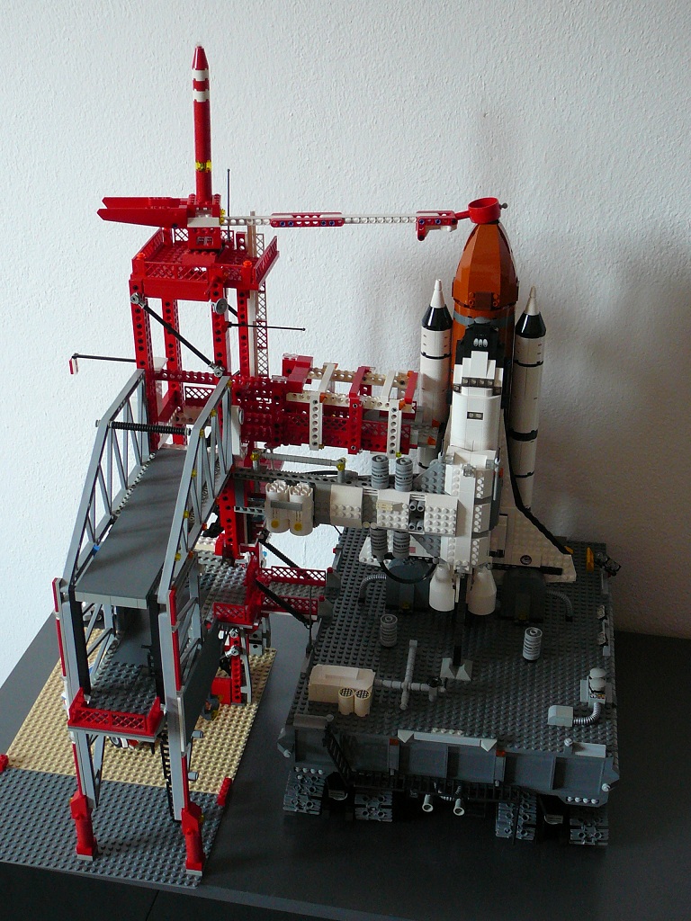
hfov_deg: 30.9
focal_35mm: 47
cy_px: 460
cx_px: 346
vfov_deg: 40.4
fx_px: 1251
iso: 200
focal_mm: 7
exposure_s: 1/20
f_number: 3.3
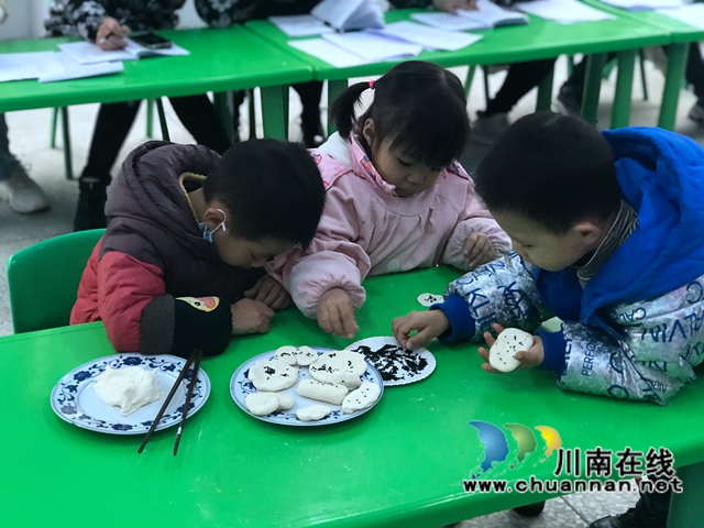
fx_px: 1159
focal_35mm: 57
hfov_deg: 33.8
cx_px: 352
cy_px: 264
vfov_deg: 25.7
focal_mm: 6.6
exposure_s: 1/50
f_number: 2.8
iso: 320
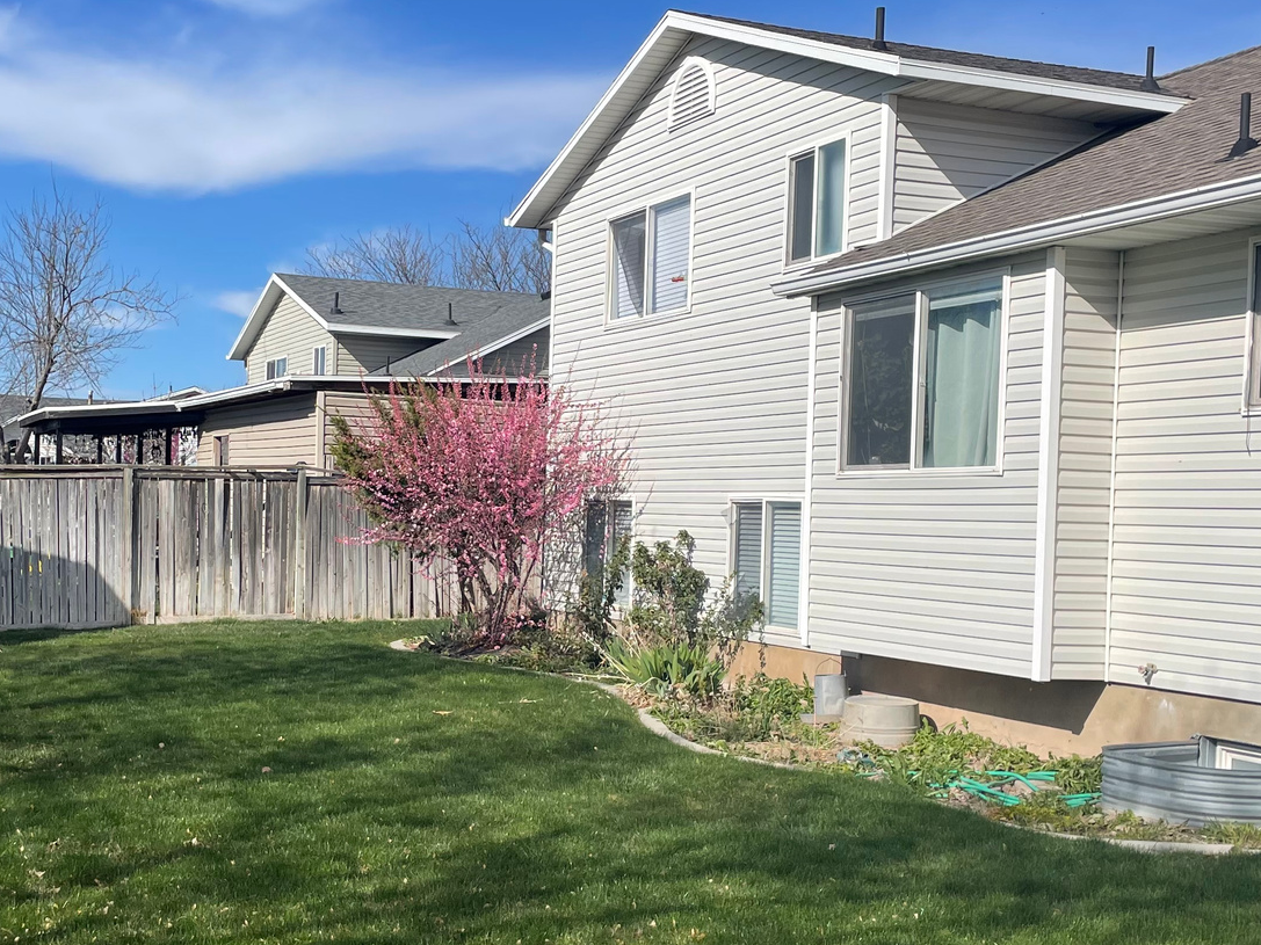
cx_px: 497
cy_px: 562
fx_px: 1785
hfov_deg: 38.7
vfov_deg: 29.6
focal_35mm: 49
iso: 32
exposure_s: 1/5051
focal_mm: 4.2
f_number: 1.6
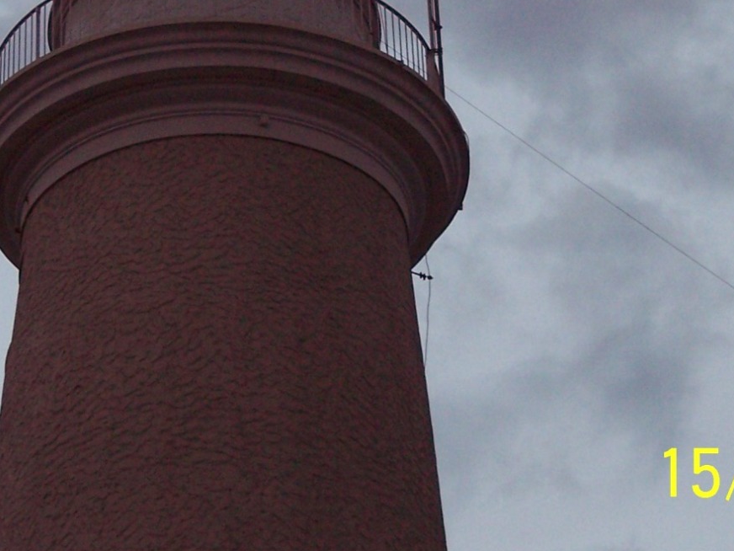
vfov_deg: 8.3
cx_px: 239
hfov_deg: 11.2
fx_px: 3753
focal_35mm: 177
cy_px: 5
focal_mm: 16
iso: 200
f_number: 4.8
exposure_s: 1/30
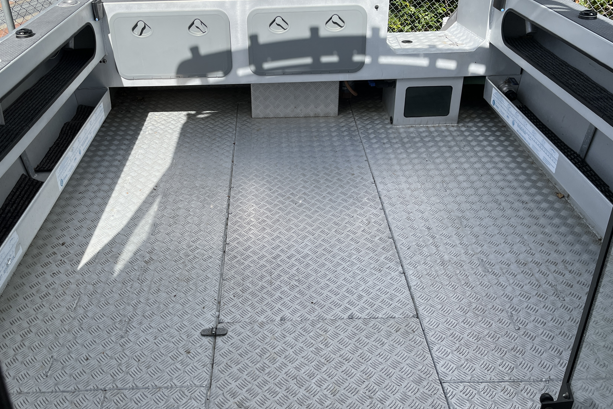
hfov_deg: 57.0
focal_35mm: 33
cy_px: 149
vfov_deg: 39.7
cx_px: 267
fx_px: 562
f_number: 1.6
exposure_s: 1/3311
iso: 50
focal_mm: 5.1
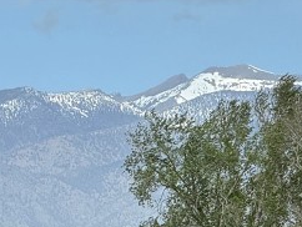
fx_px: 4428
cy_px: 334
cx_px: 418
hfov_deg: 3.9
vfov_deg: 2.9
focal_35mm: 507
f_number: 2.8
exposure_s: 1/1546
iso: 50
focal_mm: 15.66
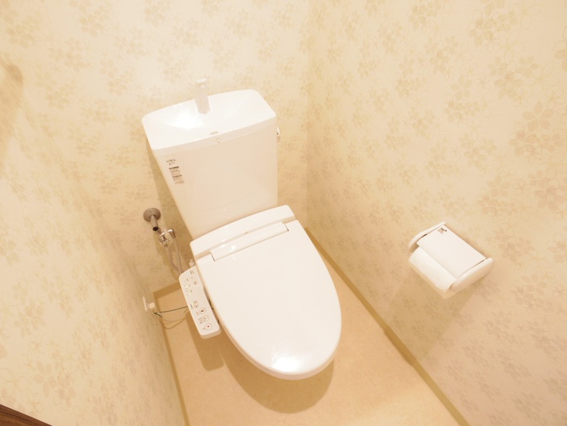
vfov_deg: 71.6
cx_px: 284
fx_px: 295
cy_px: 213
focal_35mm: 18
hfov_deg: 87.8
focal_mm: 3.9
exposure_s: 1/8
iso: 200
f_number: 3.7
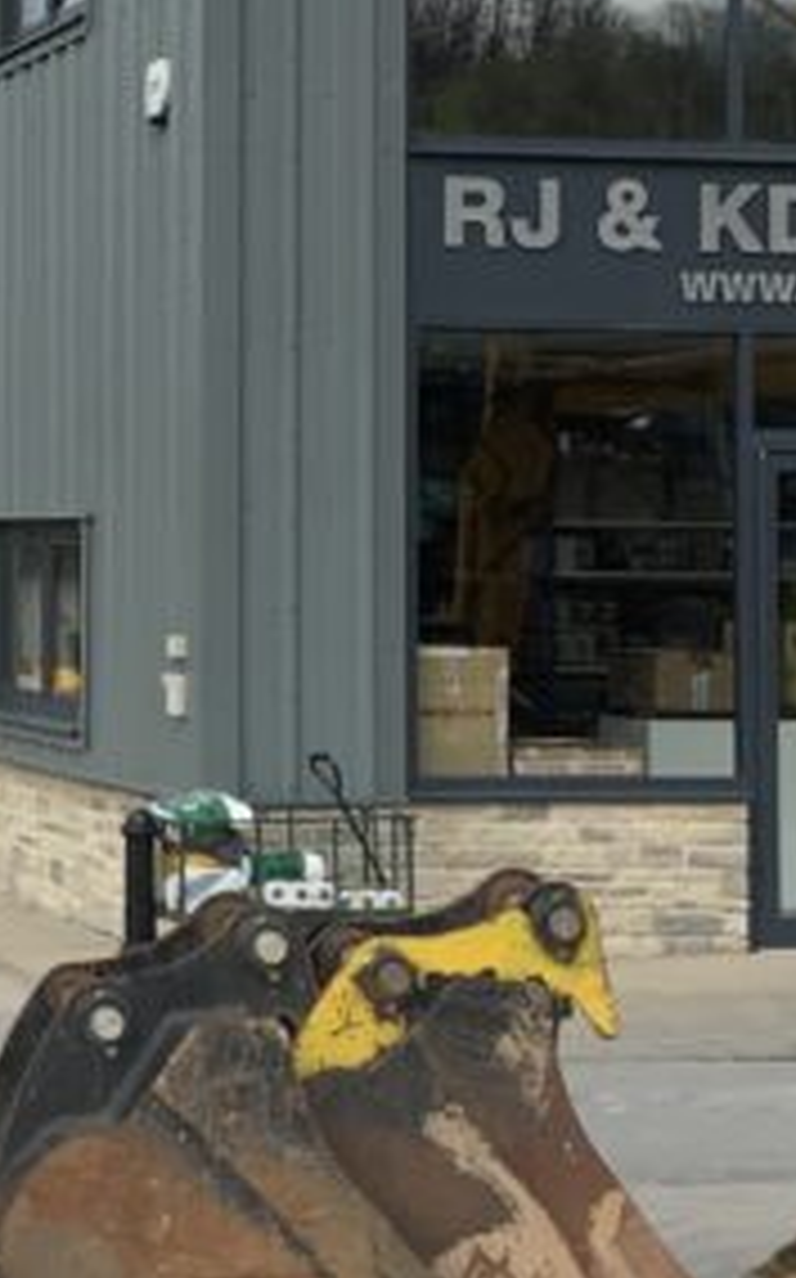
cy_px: 387
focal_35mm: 111
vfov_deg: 18.7
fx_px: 3861
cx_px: -238
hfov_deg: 11.5
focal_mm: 3
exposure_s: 1/1490
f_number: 1.8
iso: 16
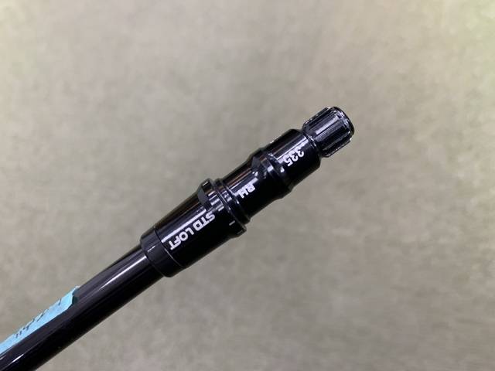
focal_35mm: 26
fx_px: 372
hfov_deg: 67.3
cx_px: 248
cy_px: 186
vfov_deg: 53.1
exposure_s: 1/60
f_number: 1.8
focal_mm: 4.25
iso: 200
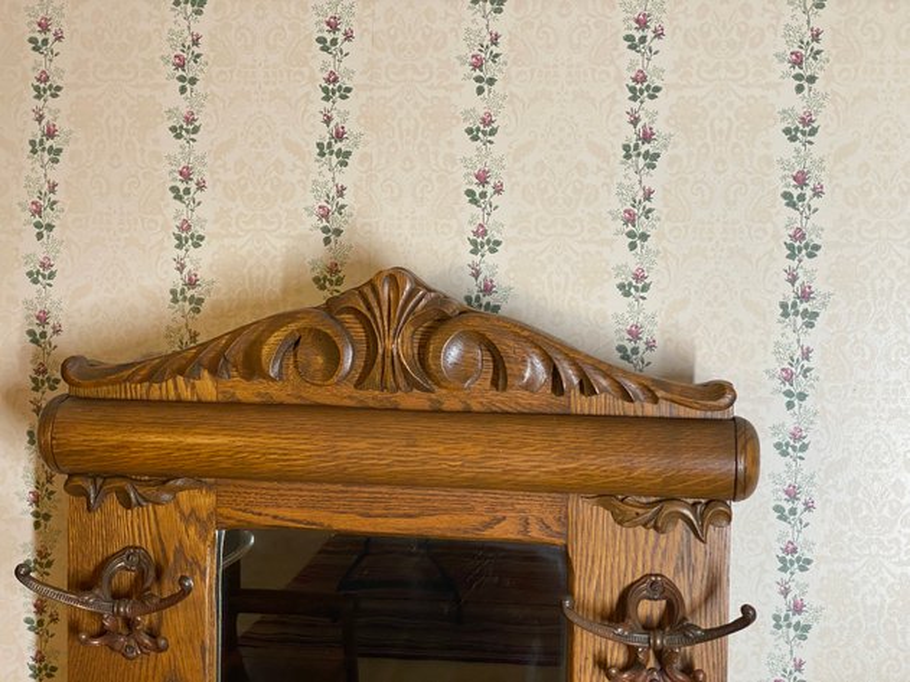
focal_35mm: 52
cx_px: 455
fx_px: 1367
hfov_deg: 36.8
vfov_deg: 28.0
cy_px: 341
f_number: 2
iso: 125
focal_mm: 6
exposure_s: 1/120
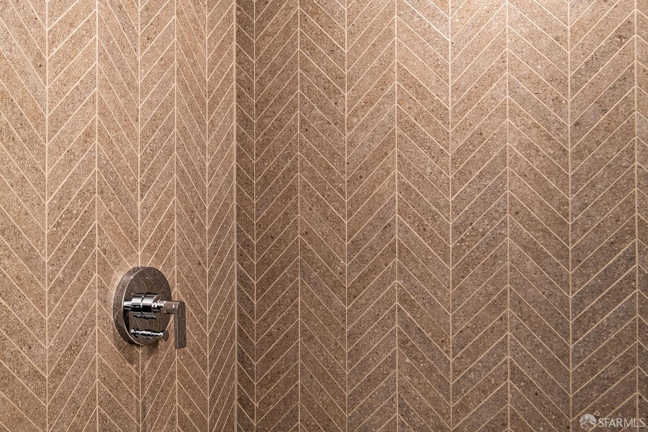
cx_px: 324
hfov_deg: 48.5
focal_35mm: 40
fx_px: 720
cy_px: 216
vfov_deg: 33.4
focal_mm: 40
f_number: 11
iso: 320
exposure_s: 1/5
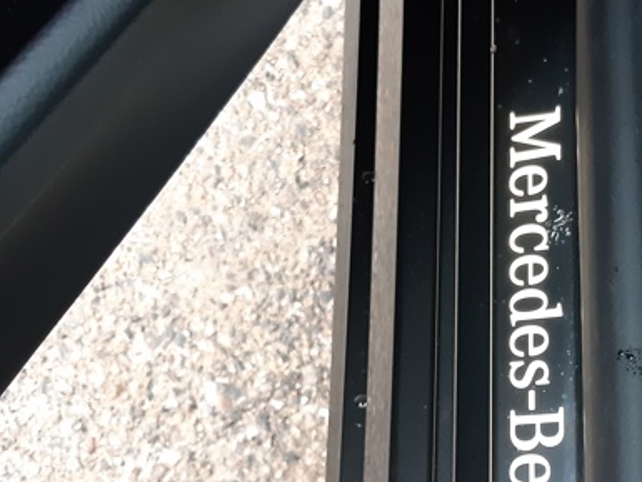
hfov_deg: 34.6
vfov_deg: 26.8
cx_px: 499
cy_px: 340
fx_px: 1002
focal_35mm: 54
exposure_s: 1/50
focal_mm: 3.92
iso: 250
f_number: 1.7
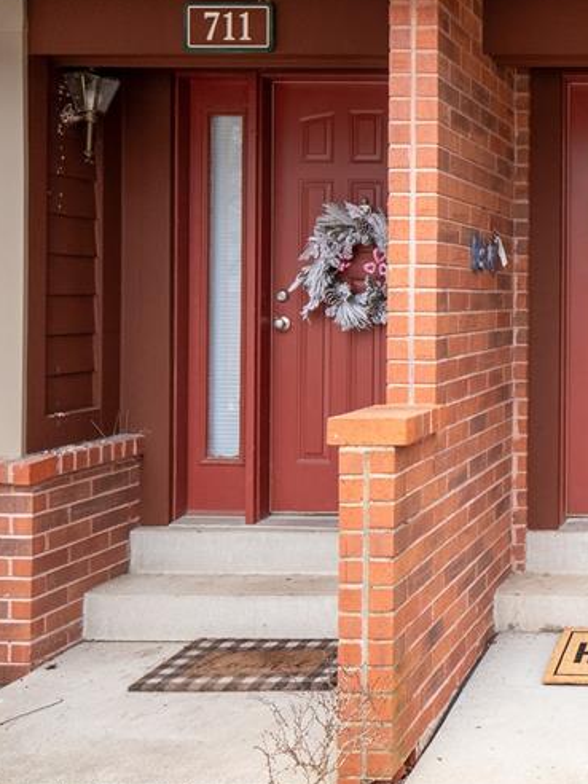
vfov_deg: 46.5
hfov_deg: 28.7
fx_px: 906
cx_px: 781
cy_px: 303
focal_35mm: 40
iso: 400
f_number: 8
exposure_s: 1/25
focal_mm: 10
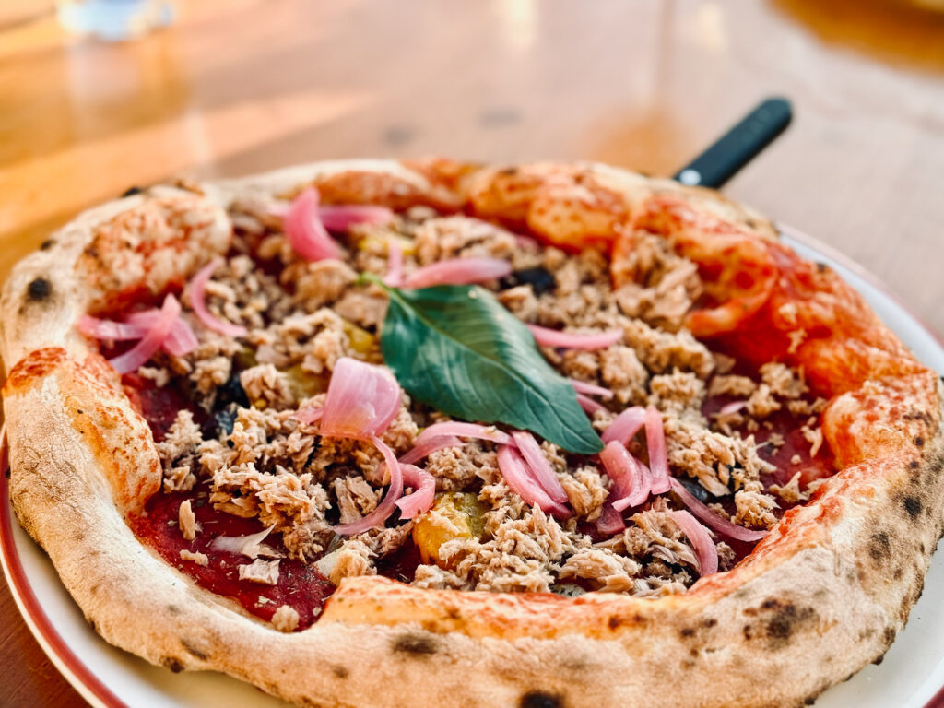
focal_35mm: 48
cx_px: 472
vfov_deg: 30.3
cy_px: 354
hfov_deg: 39.7
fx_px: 1309
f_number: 1.78
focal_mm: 6.76
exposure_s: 1/432
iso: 100
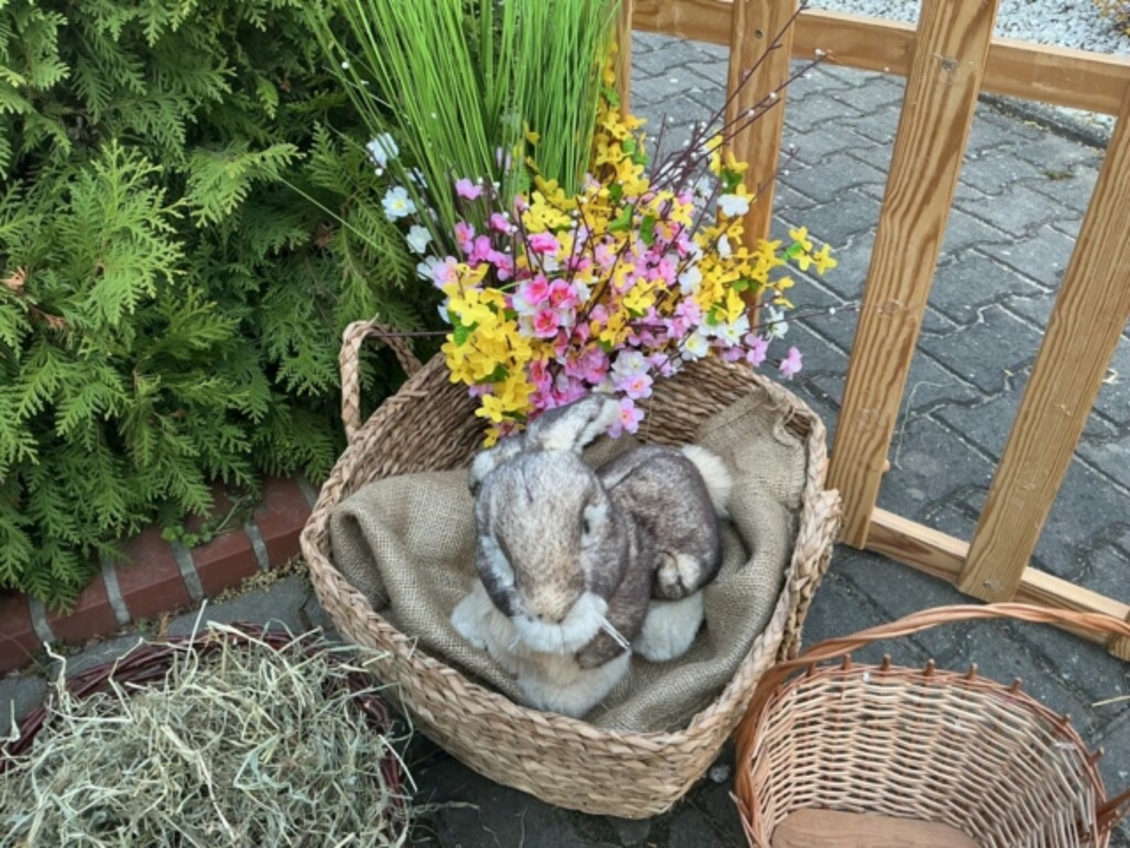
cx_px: 565
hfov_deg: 61.7
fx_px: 947
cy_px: 424
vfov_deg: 48.2
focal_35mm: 29
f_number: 1.8
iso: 25
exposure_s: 1/120
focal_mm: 3
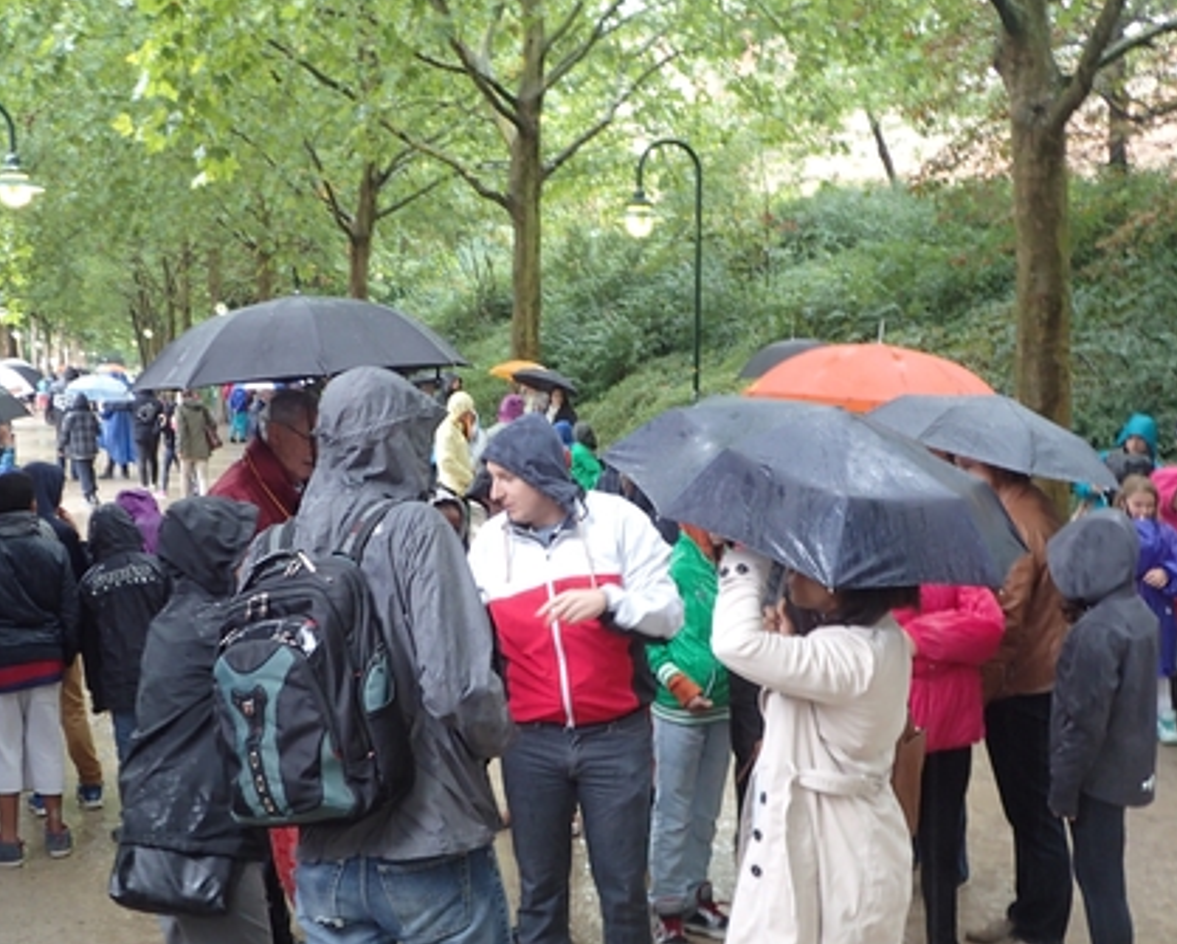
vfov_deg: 35.7
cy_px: 533
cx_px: 487
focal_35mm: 42
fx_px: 1464
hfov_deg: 43.6
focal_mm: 5.5
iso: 200
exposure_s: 1/40
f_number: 2.3
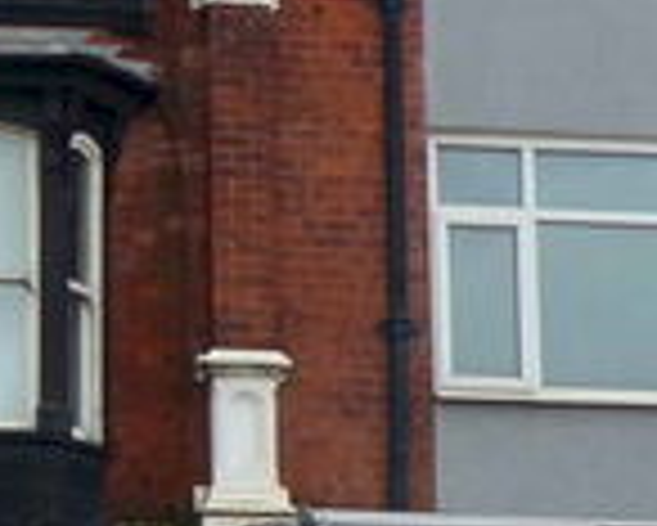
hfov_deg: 11.6
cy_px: 420
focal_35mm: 159
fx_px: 3094
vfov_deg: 9.7
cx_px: -356
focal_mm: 6.2
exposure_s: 1/160
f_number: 4
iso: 100
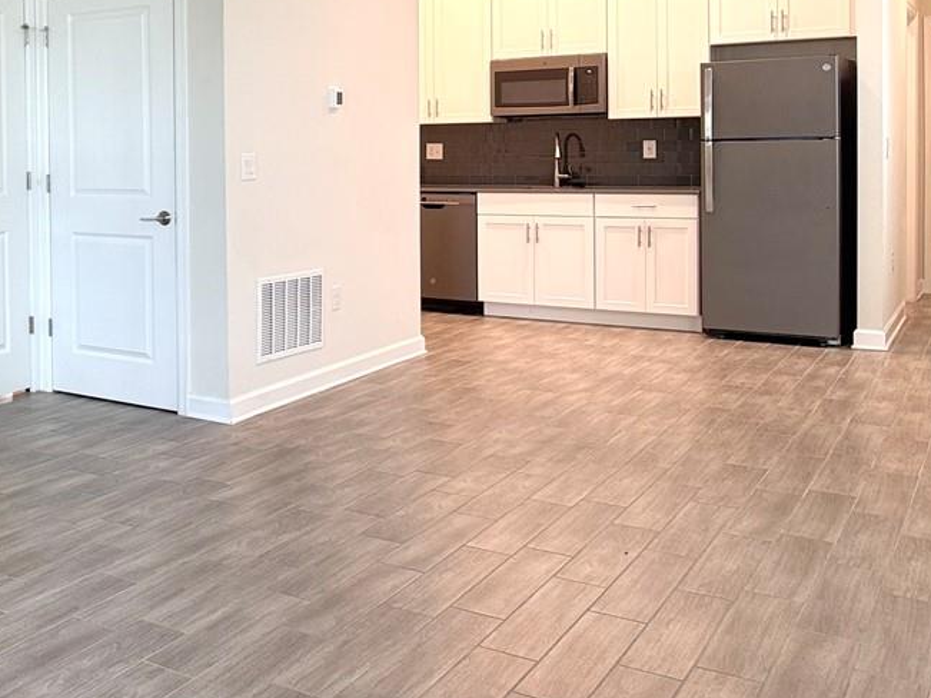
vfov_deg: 24.5
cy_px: 174
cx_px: -10
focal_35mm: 59
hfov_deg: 30.3
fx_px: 1587
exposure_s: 1/120
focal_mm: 6.76
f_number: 1.78
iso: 200
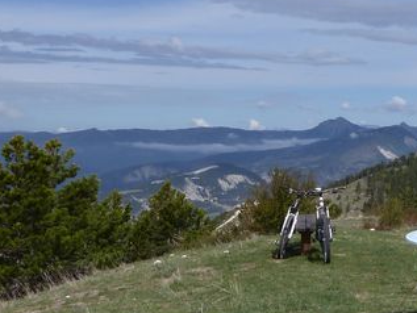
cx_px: 434
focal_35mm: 63
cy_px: 130
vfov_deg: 23.3
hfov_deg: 28.5
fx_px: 759
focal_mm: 4.1
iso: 80
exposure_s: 1/640
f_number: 5.6
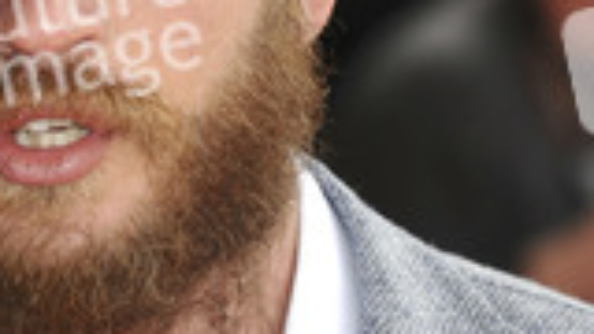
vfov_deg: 3.1
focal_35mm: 393
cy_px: 234
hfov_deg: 5.5
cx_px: 121
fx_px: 6190
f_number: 4.5
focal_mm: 100
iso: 200
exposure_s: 1/250
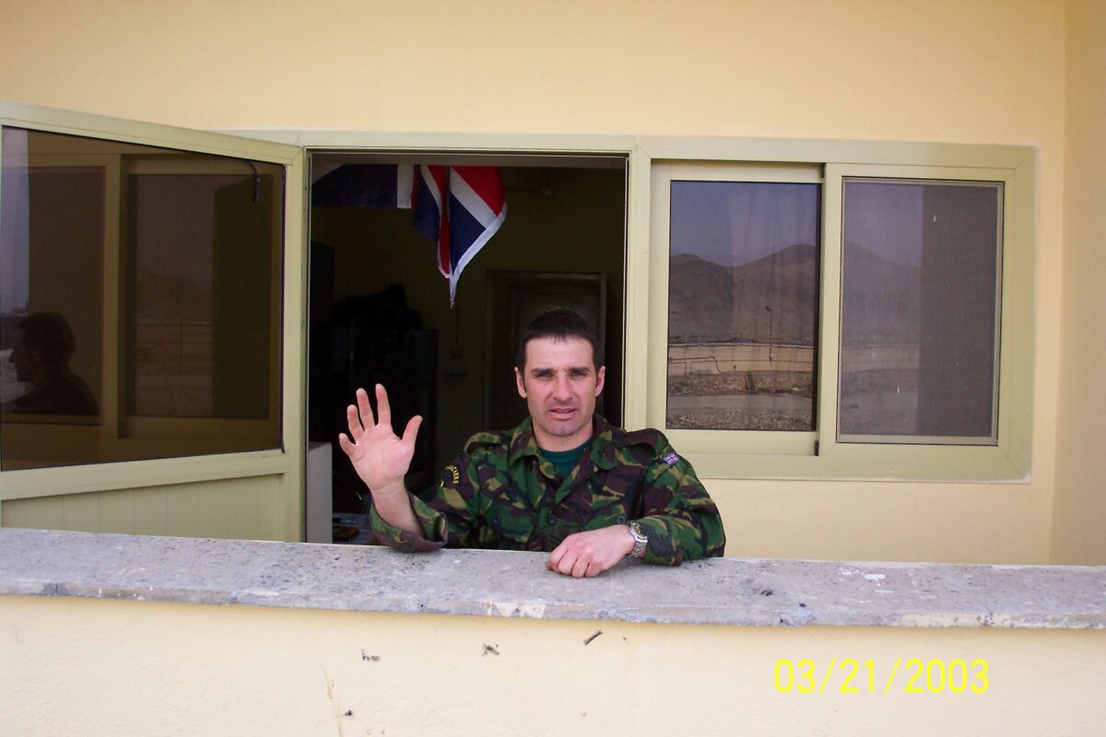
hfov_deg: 54.4
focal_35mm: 35
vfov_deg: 37.9
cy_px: 368
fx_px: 1075
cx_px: 553
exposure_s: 1/700
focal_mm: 7.5
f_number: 2.8
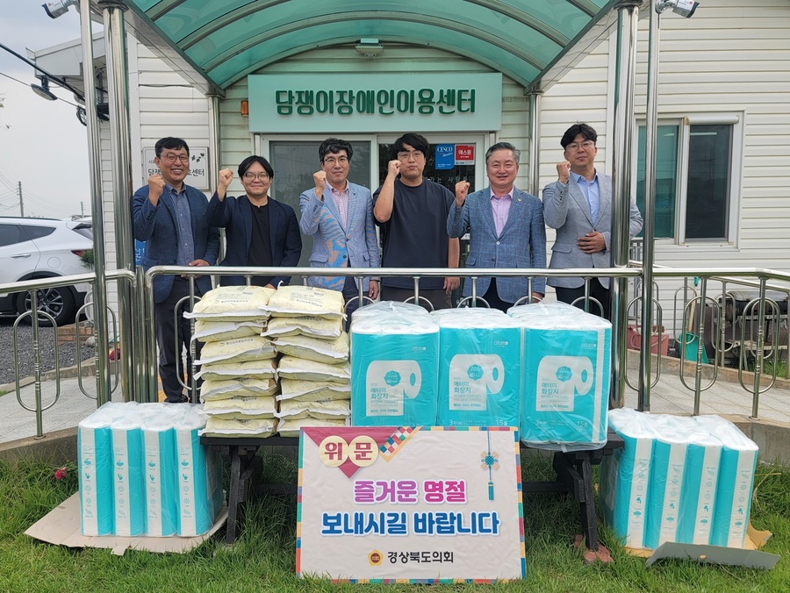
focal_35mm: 25
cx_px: 395
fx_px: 571
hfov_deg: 69.4
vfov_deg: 54.9
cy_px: 296
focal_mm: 7
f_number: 1.8
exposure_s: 1/625
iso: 20
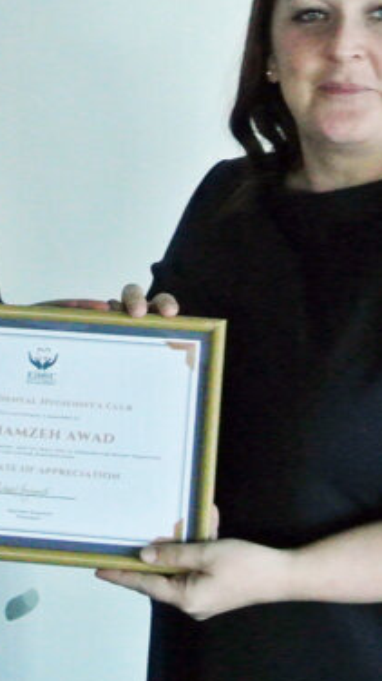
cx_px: -222
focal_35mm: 149
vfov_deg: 14.4
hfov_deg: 7.9
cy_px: 182
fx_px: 2688
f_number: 5
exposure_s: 1/60
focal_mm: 21.9
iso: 3200
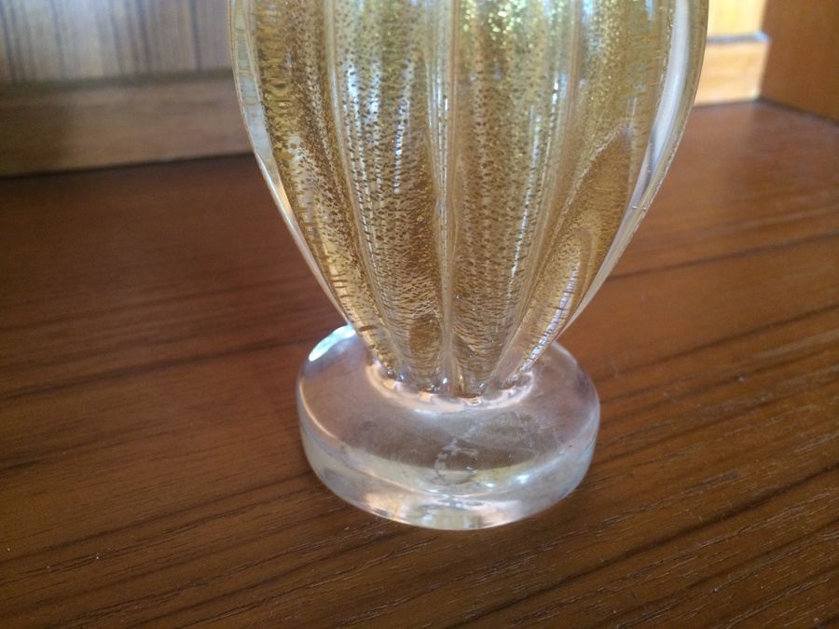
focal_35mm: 30
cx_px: 420
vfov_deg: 46.8
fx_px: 727
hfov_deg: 60.0
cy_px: 314
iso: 250
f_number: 2.2
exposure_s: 1/30
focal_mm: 4.12
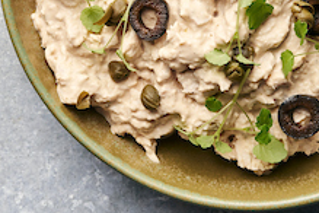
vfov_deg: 9.9
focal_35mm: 137
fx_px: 1214
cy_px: -38
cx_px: 156
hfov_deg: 15.0
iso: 200
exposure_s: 1/125
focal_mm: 50
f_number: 8
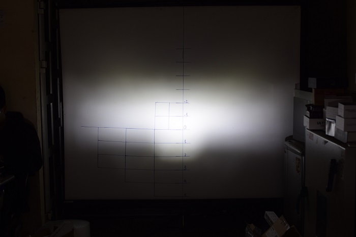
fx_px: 519
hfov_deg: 37.9
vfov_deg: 25.7
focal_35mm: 52
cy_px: 118
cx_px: 178
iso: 250
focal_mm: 35
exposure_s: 1/200
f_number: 2.8
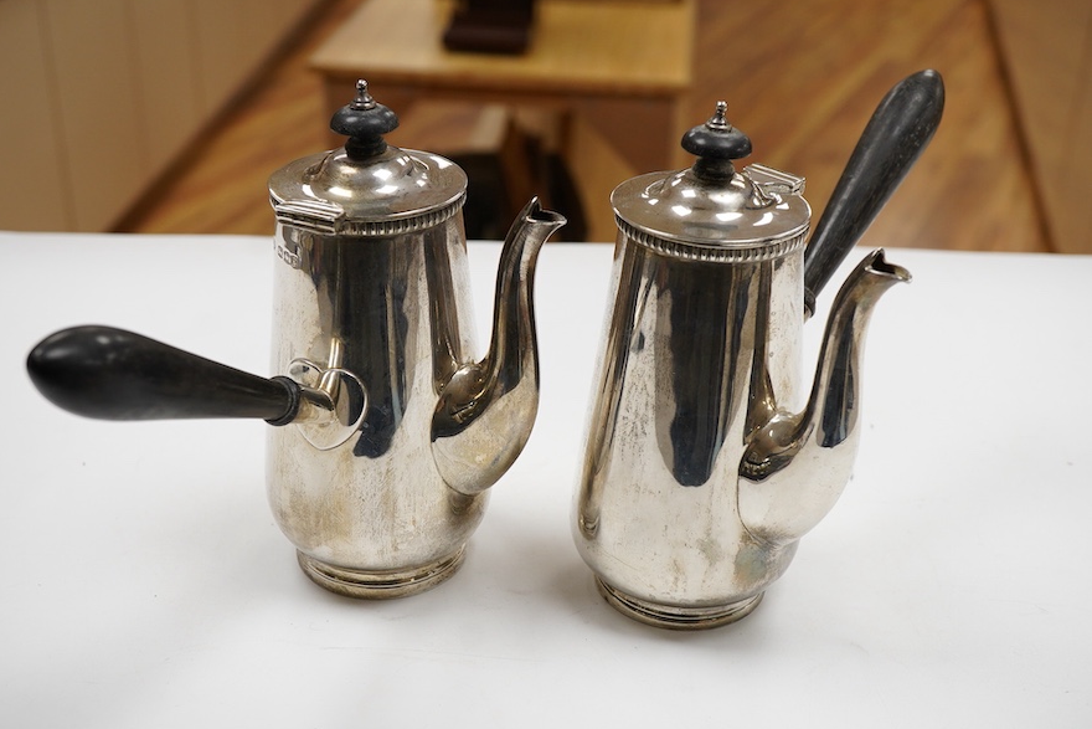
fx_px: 1395
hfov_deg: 42.7
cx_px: 535
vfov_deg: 29.3
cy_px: 361
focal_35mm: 46
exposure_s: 1/125
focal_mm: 30
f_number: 9
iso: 800
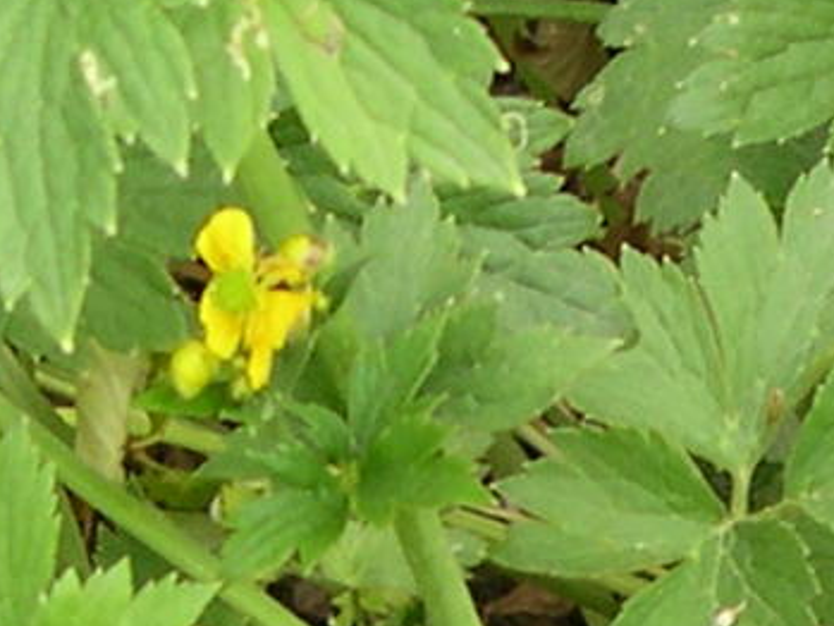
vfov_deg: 8.4
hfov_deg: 11.1
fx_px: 4194
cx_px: 1044
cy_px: 769
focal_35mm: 174
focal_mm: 8
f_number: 2.8
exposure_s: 1/134
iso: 100
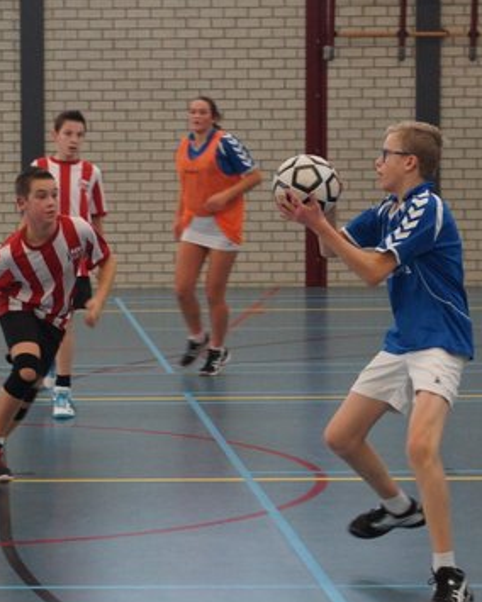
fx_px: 1016
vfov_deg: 33.0
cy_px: 292
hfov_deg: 26.7
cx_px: 225
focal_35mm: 57
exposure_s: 1/160
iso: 800
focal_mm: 30
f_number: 4
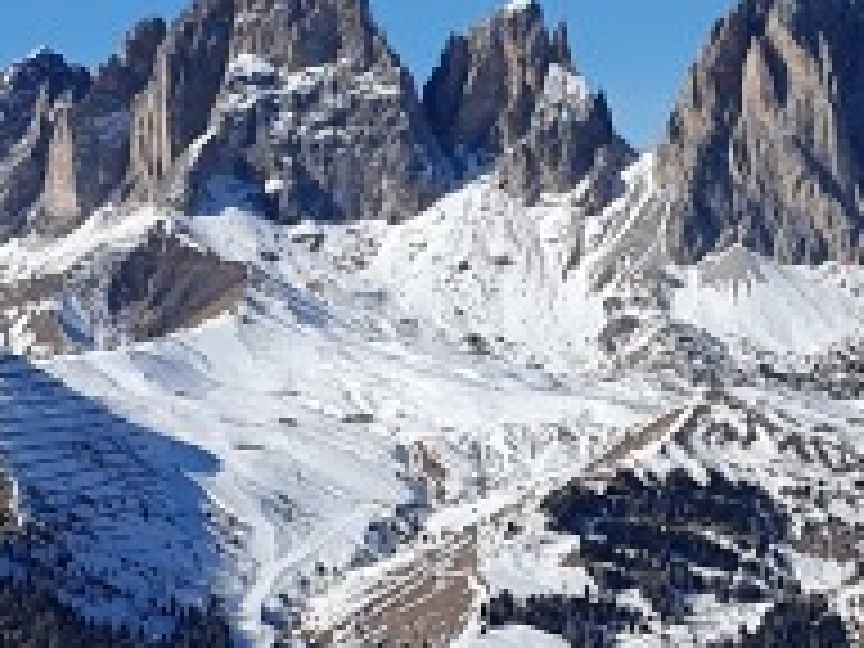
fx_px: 3469
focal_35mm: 139
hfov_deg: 14.0
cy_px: 342
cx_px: 891
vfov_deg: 10.7
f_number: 2.4
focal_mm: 4.32
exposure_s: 1/3216
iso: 50
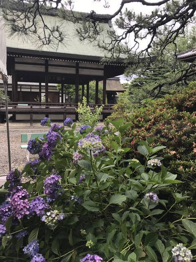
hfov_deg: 49.7
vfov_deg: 63.4
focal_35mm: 28
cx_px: 98
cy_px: 131
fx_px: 211
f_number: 1.8
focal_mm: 3.99
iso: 20
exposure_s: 1/414
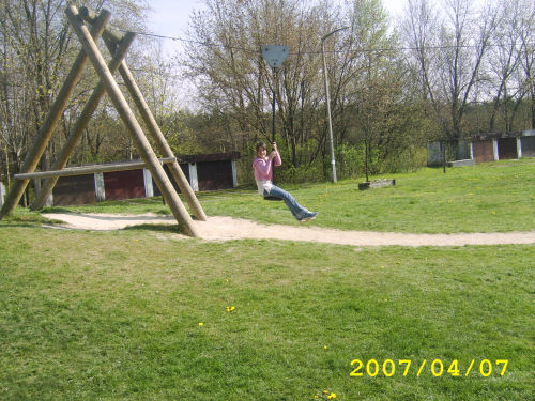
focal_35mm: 31
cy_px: 200
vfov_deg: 45.4
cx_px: 268
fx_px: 479
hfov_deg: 58.4
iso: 71
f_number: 5.6
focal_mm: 8.13
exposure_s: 1/210
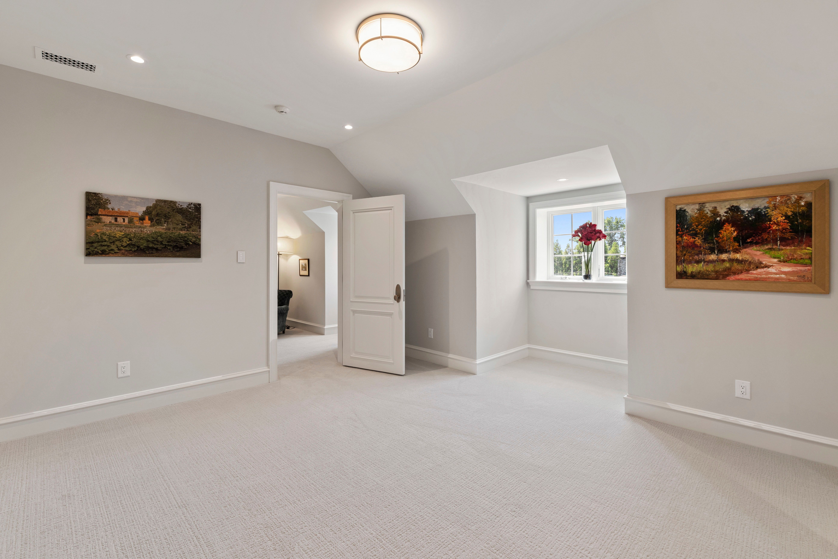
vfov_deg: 77.3
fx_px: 349
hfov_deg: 100.4
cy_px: 280
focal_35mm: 15
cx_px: 419
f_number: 8
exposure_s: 1/4
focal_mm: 10
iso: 100
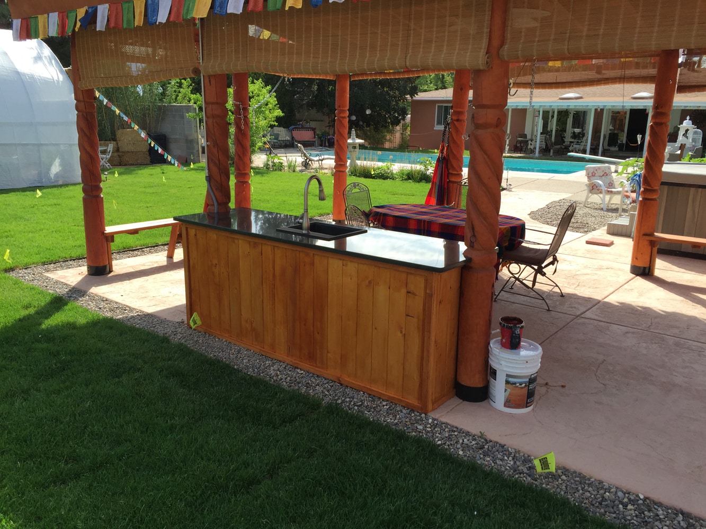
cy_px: 264
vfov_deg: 48.2
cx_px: 353
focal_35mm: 29
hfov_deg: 61.7
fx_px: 592
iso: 32
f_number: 2.2
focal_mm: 4.15
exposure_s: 1/775
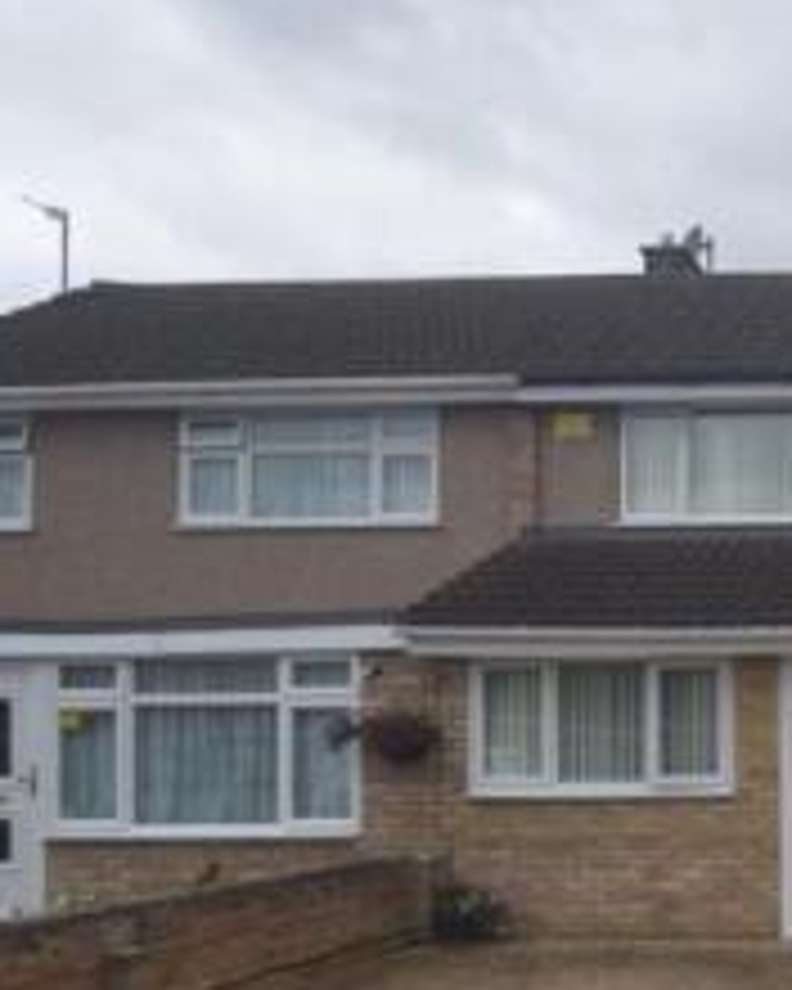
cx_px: 992
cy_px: 722
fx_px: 1231
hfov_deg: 29.6
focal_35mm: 42
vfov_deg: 42.7
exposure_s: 1/1600
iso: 200
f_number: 3.5
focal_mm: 10
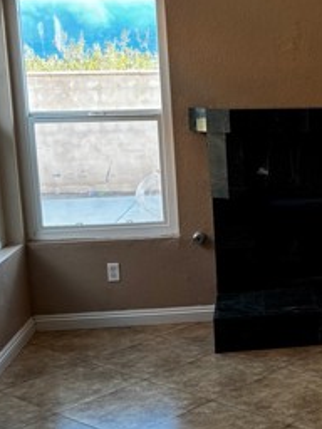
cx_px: 386
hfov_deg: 21.0
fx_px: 806
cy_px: 196
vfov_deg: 29.8
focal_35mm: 65
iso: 125
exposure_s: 1/88
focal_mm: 5.96
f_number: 1.6
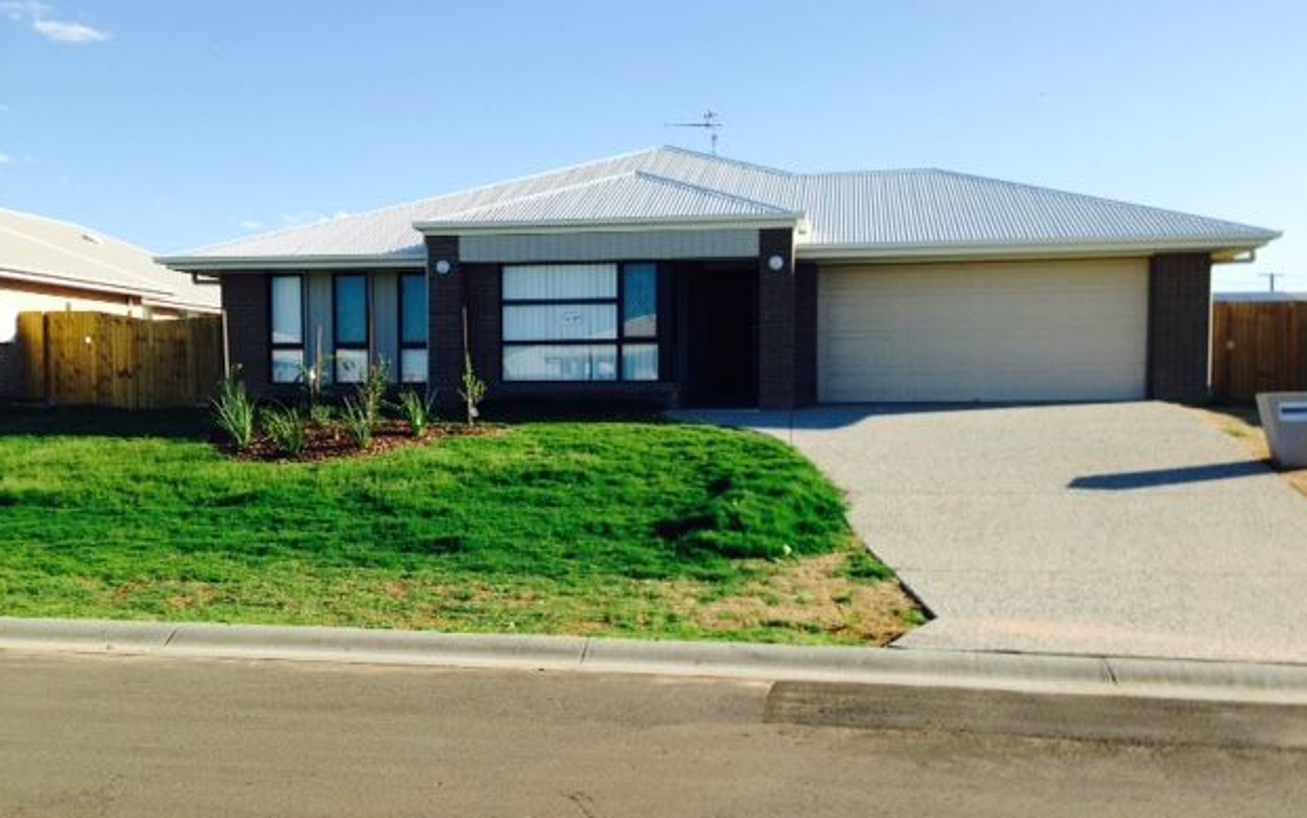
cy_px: 446
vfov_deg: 35.3
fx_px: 1283
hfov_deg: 54.0
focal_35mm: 36
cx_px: 664
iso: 50
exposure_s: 1/1022
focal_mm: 4.12
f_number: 2.4
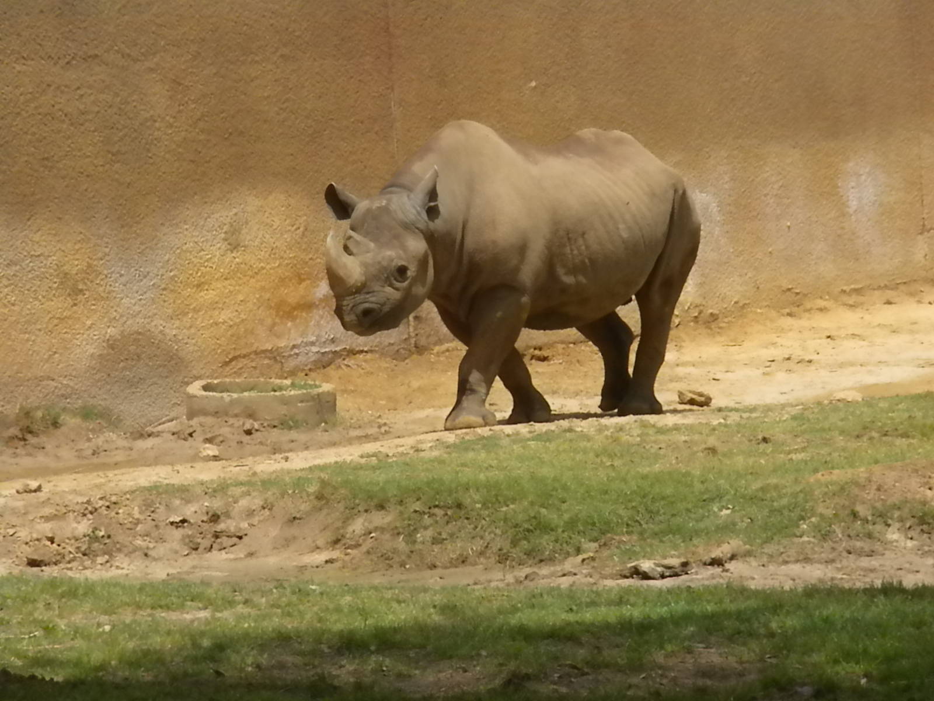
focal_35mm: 260
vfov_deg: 5.7
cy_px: 350
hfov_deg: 7.6
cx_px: 467
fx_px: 7015
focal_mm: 46.2
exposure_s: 1/415
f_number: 14
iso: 640
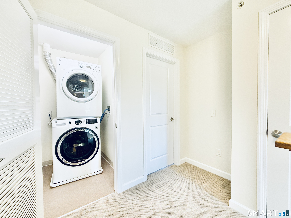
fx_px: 118
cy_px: 109
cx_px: 146
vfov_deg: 85.7
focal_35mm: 14
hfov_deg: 102.1
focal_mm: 2.22
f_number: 2.2
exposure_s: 1/60
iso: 200
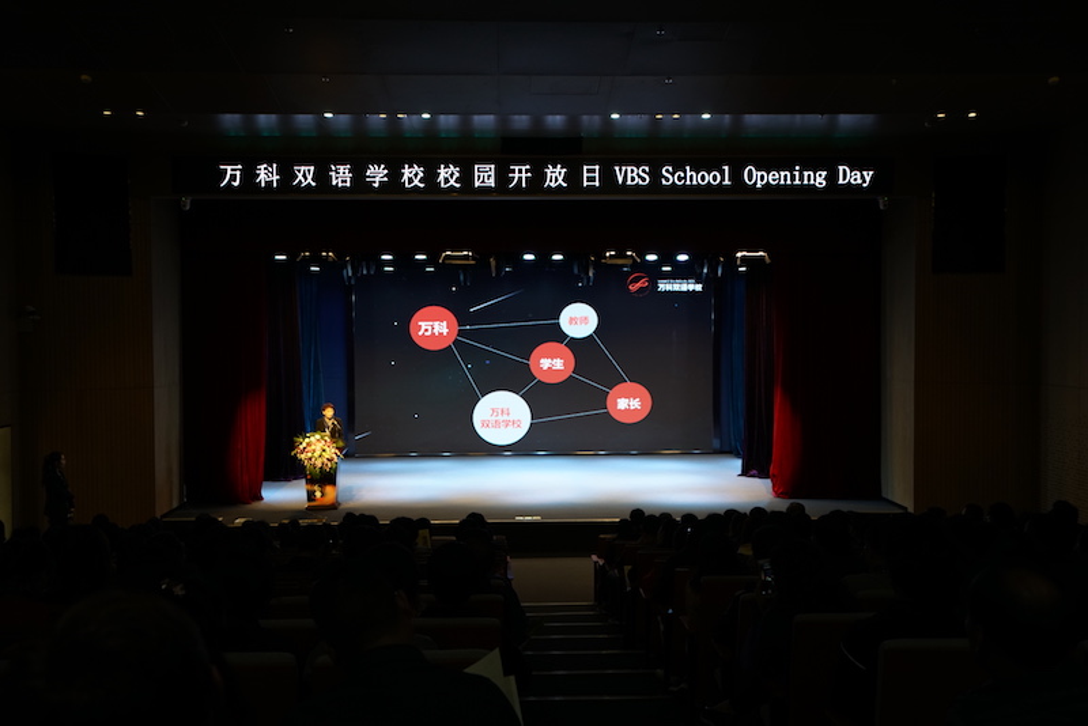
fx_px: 1058
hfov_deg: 54.4
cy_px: 363
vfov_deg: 37.9
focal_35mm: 35
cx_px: 544
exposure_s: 1/125
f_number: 4
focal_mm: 35
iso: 1000
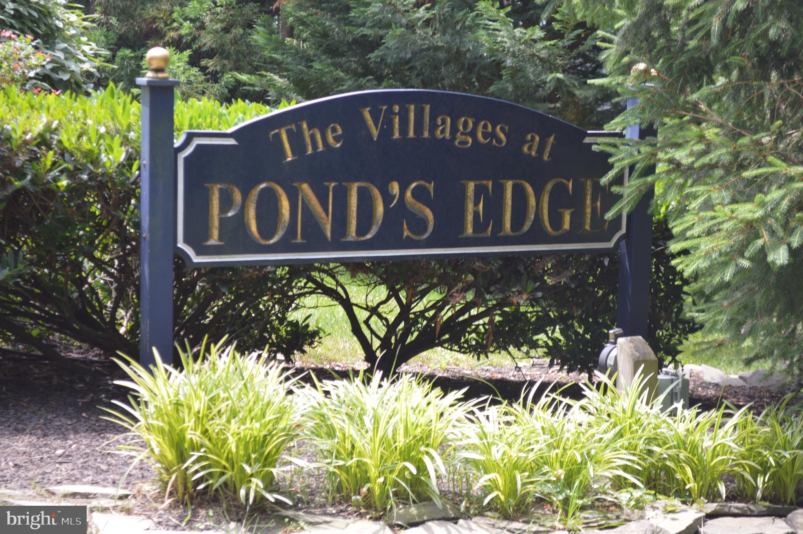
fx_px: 1838
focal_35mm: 82
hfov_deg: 24.6
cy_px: 267
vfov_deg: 16.5
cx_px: 402
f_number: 5.6
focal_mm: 55
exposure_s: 1/40
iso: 100
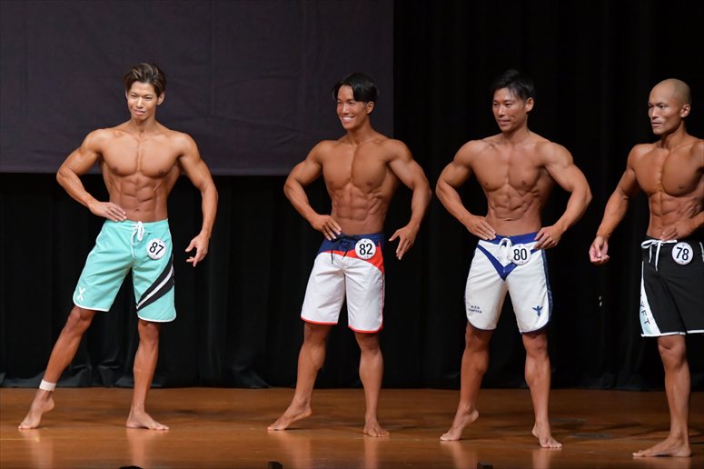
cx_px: 352
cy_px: 234
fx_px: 4984
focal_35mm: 255
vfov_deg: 5.4
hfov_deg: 8.1
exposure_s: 1/400
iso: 5000
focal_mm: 170
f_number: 5.6
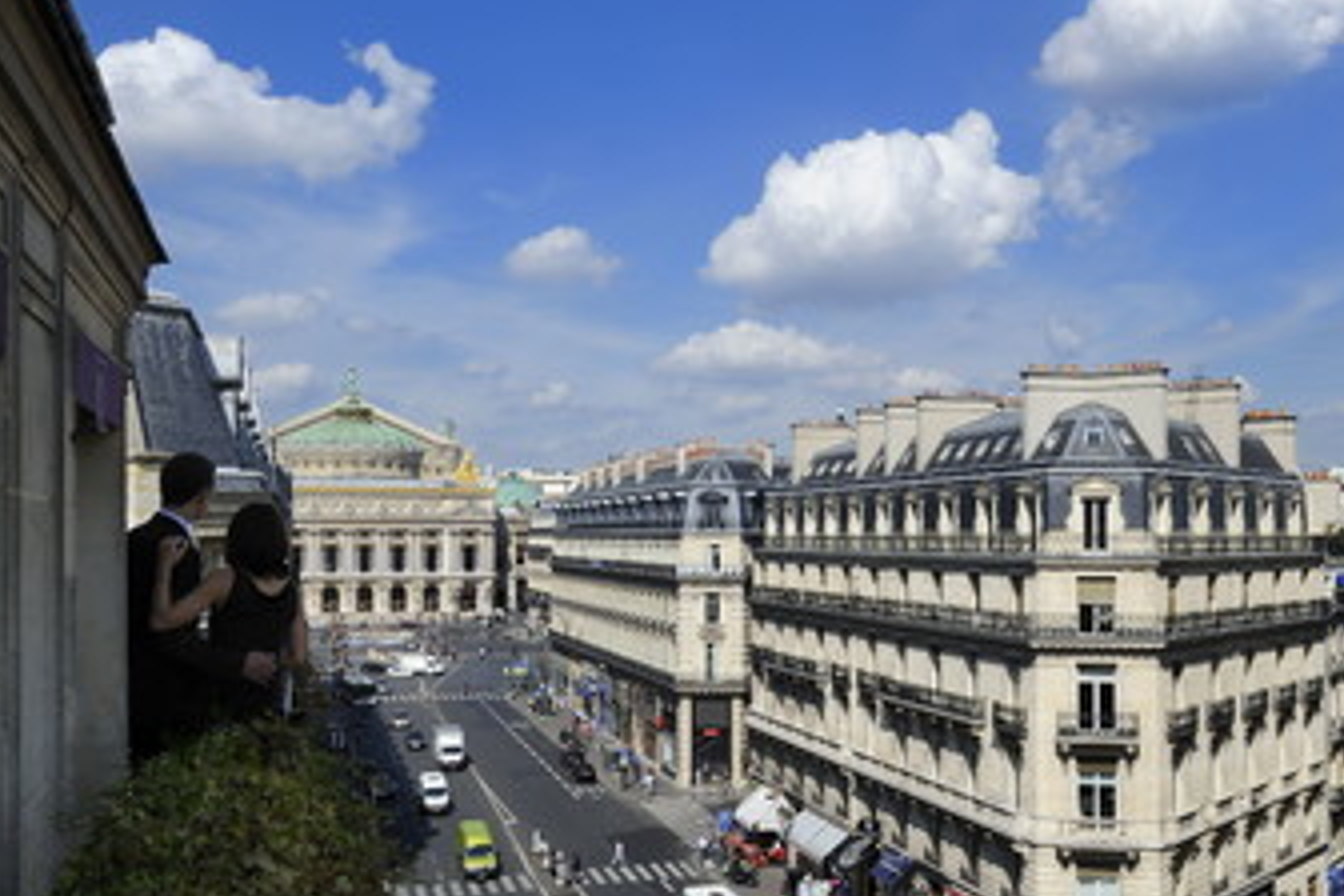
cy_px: 540
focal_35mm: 40
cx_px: 792
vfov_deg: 33.3
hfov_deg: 48.2
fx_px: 1493
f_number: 16
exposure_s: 1/160
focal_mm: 32
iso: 200
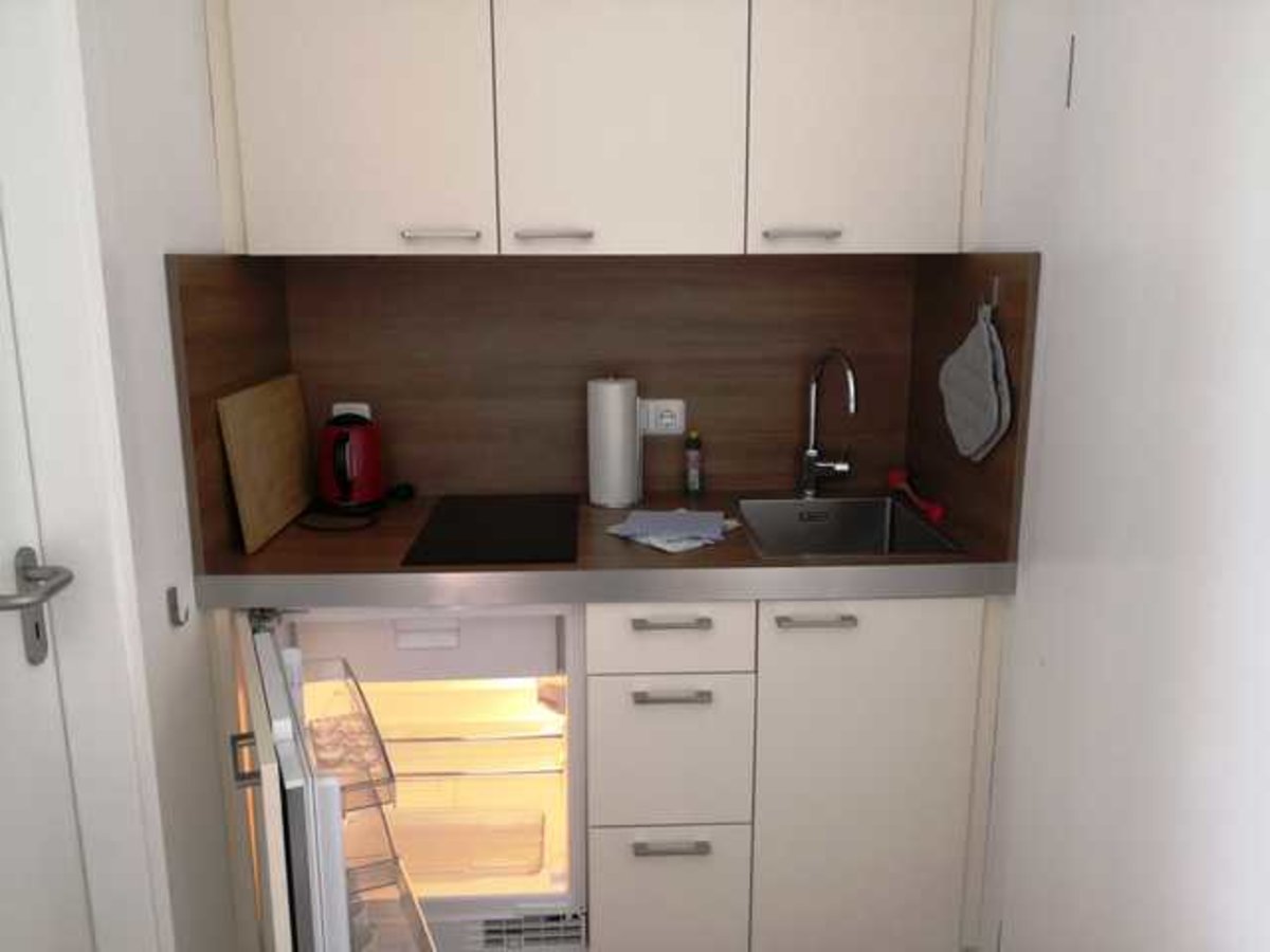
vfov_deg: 51.4
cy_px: 476
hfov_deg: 65.3
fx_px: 991
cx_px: 635
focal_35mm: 27
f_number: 1.6
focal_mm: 3.95
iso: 125
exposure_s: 1/50
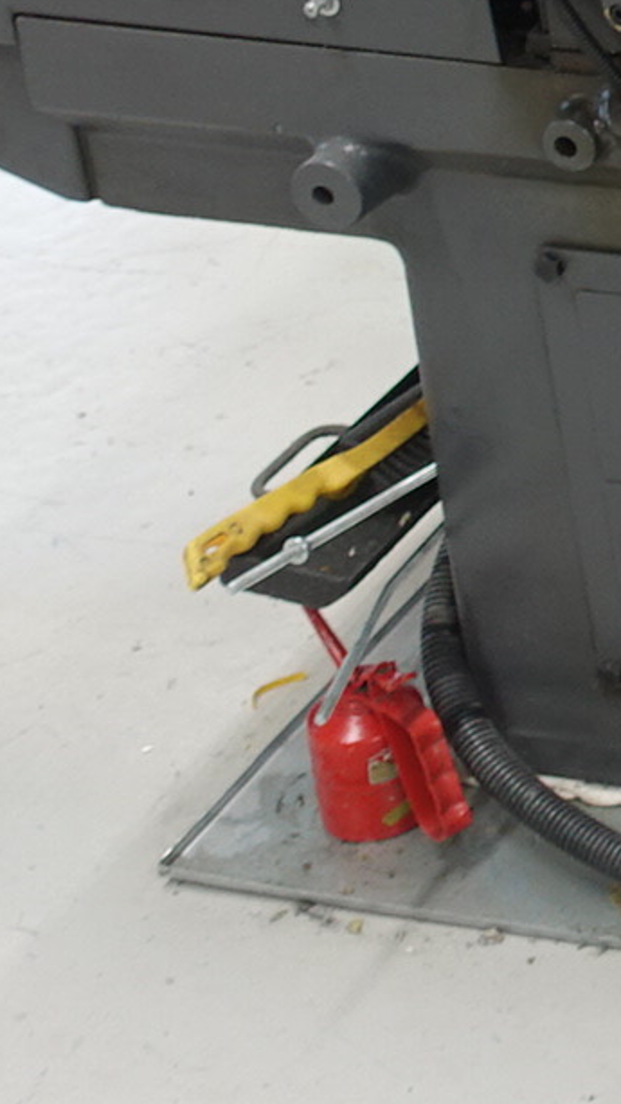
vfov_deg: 18.3
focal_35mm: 112
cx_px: 1879
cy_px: -142
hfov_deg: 8.8
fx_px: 3281
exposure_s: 1/30
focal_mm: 8.8
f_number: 1.8
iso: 200
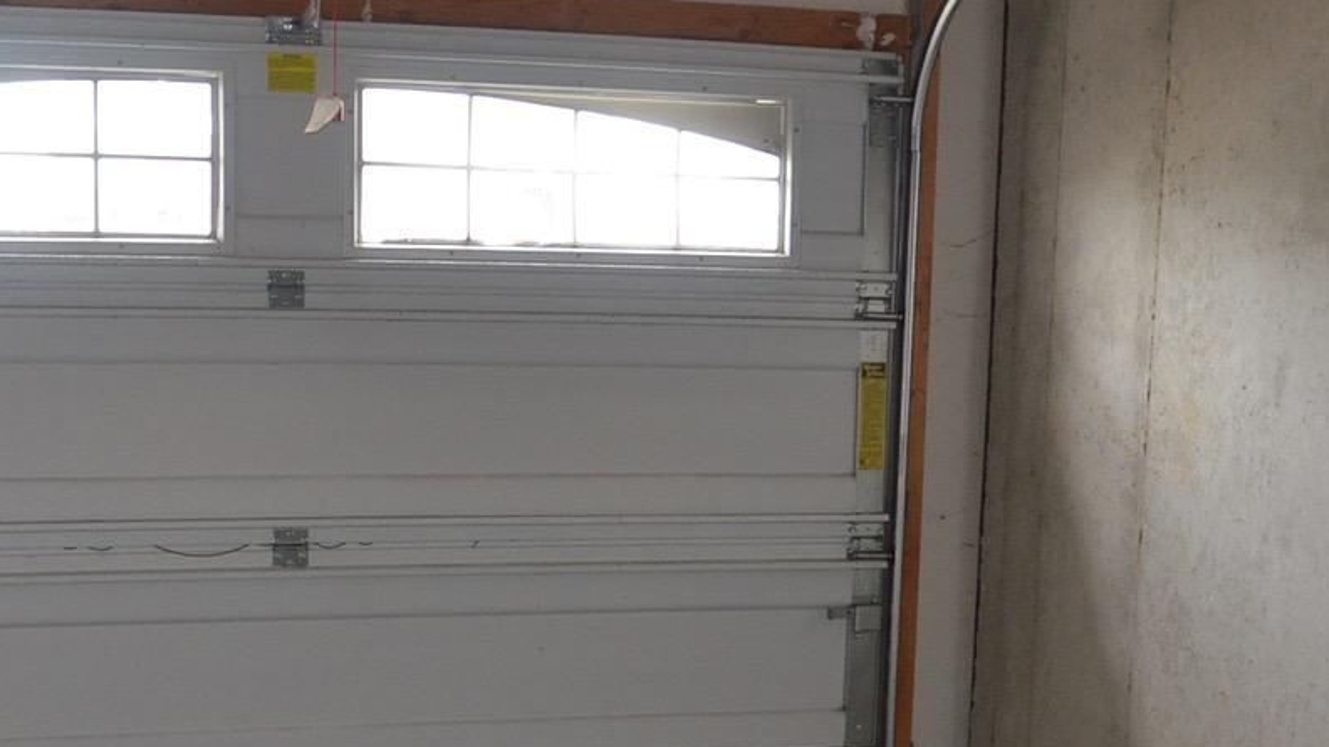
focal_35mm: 73
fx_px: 2572
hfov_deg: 28.9
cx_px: 560
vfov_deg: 16.0
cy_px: 856
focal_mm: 18
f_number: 3.5
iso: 800
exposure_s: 1/125
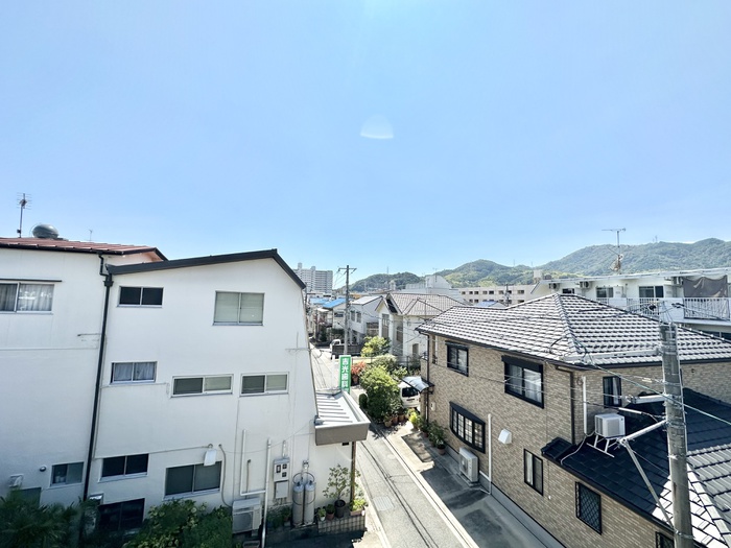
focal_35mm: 14
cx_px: 366
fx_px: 296
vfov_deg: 85.7
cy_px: 274
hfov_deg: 102.1
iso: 50
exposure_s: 1/3509
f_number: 2.2
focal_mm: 2.22
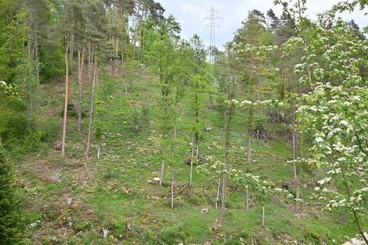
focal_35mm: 42
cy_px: 122
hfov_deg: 46.4
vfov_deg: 31.8
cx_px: 184
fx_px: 429
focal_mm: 42
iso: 800
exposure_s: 1/400
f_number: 13
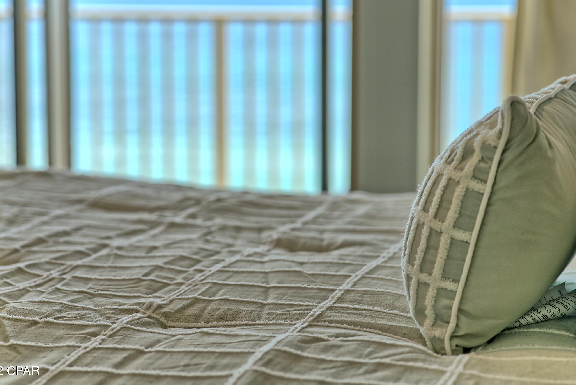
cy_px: 171
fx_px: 1552
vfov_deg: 14.1
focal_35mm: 97
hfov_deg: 21.0
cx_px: 294
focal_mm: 85
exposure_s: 1/90
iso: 200
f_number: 4
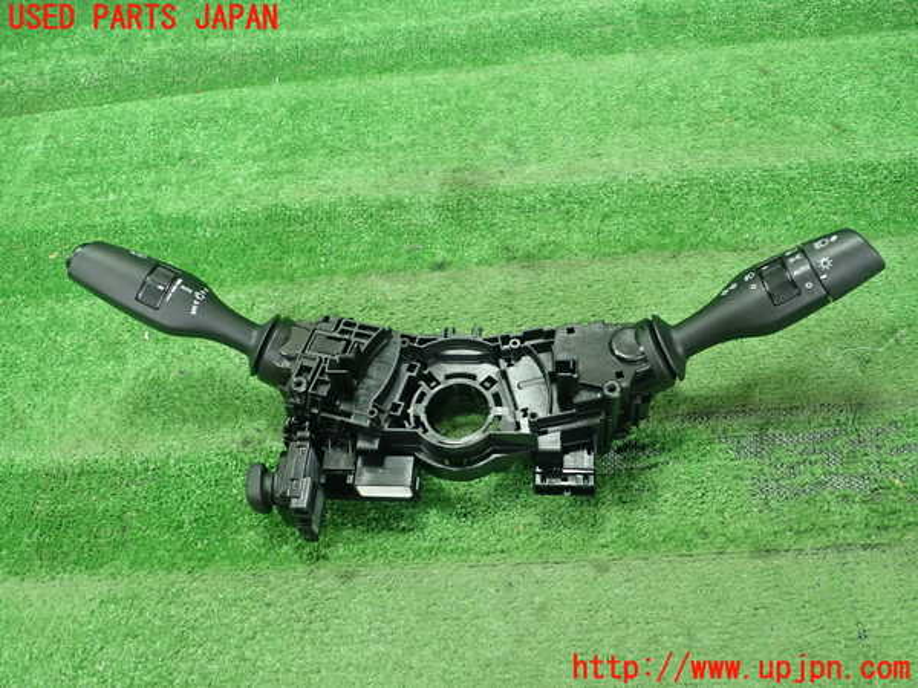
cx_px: 459
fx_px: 796
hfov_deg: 60.0
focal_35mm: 30
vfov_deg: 46.8
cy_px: 344
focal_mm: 5.5
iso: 500
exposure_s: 1/125
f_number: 2.3
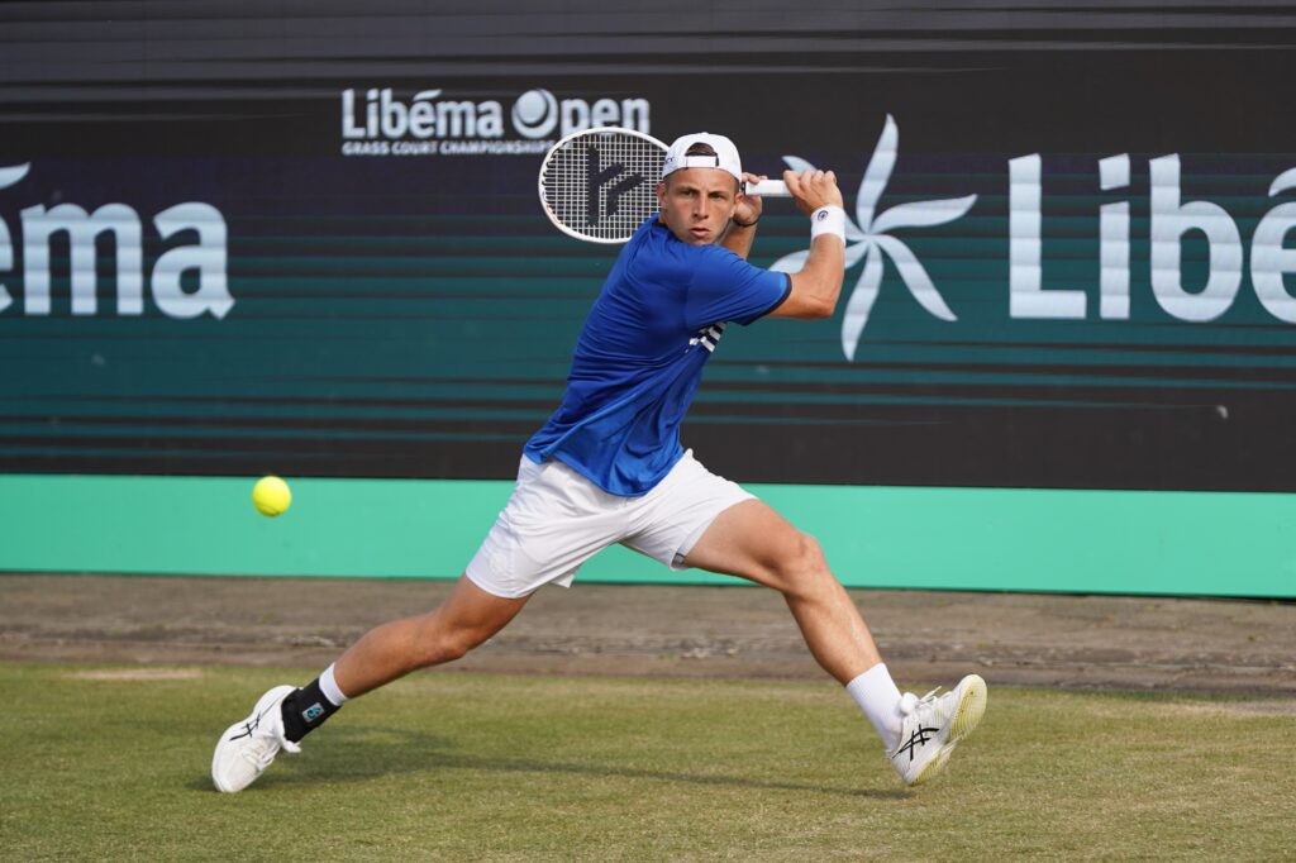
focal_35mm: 147
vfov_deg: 9.3
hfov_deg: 14.0
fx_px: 5290
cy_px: 432
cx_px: 648
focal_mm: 147
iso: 160
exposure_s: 1/2000
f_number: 2.8
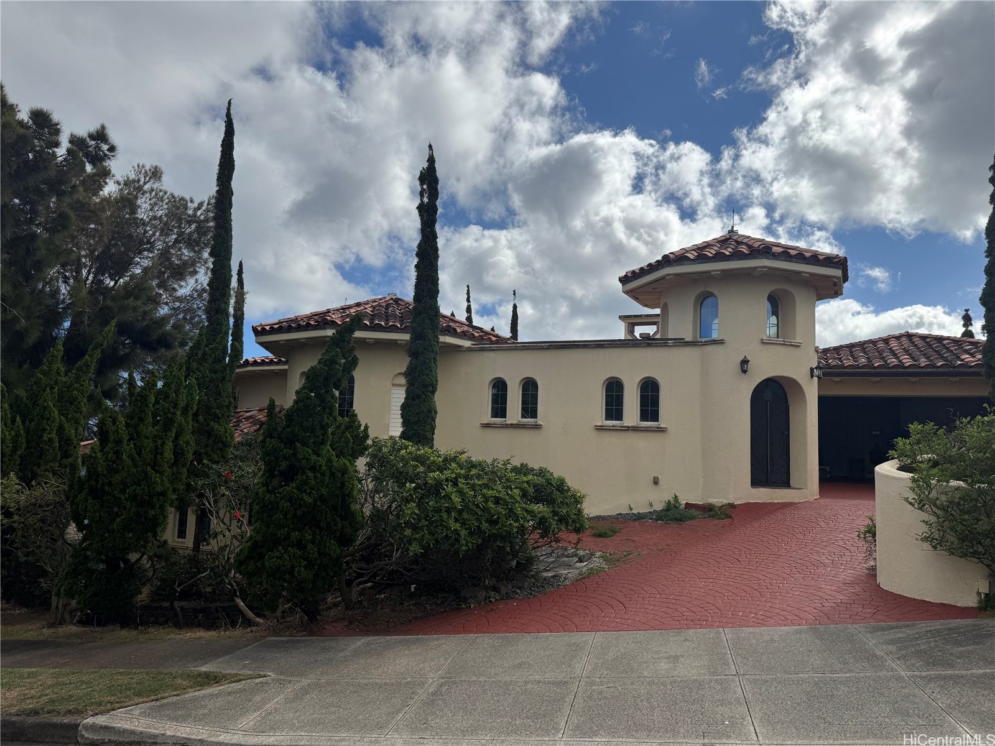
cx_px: 498
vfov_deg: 56.8
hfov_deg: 71.6
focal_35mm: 24
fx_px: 690
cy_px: 373
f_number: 1.78
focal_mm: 6.76
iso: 80
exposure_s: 1/12346
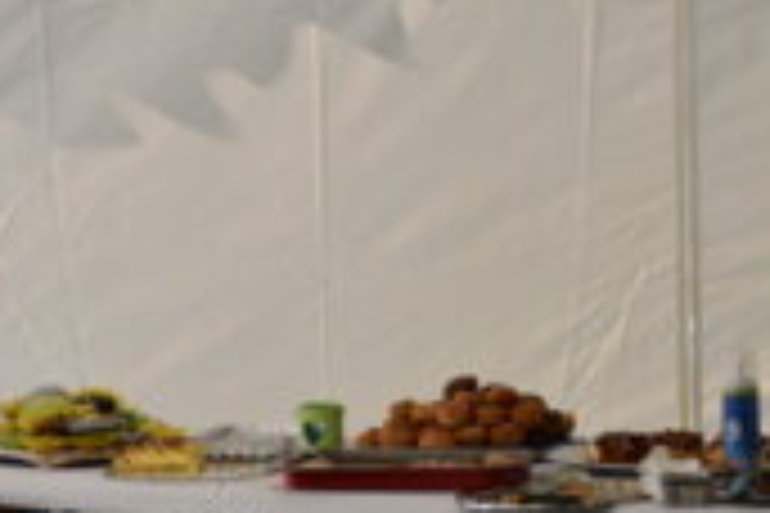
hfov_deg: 10.1
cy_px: 448
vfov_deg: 6.8
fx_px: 4342
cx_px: 635
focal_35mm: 203
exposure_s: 1/1250
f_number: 5
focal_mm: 58
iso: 400
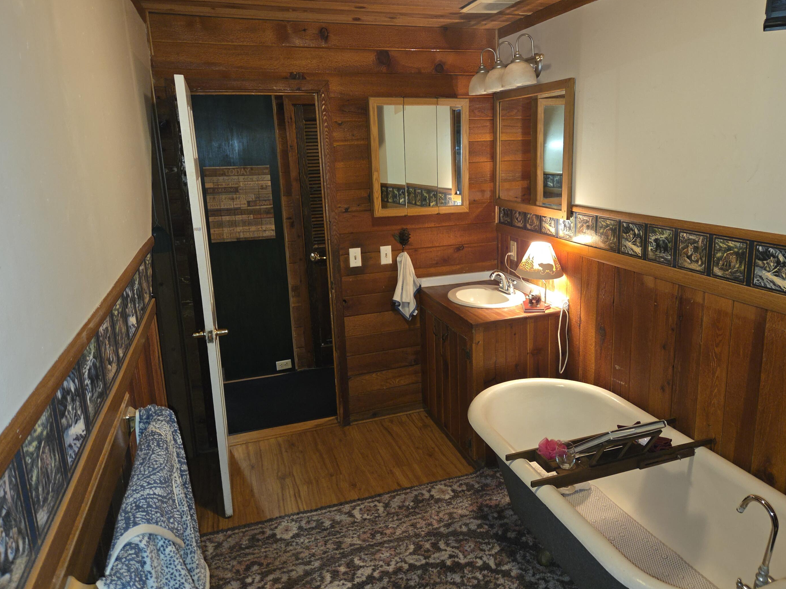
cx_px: 421
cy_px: 271
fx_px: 568
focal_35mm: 25
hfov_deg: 69.3
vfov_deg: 54.8
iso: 125
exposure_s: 1/24
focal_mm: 5.4
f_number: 1.8
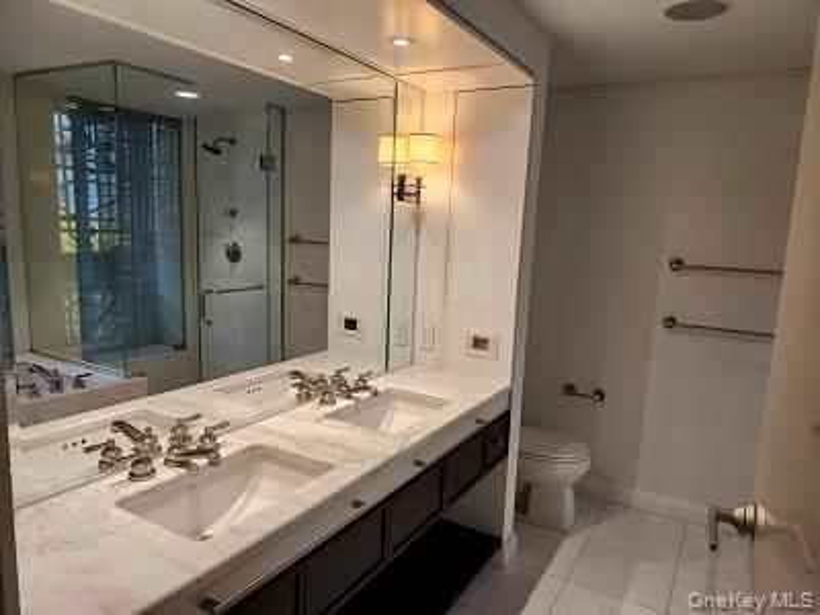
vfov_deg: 58.9
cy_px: 308
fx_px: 545
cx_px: 410
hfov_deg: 73.9
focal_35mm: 23
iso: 250
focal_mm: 5.54
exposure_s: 1/120
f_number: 1.8
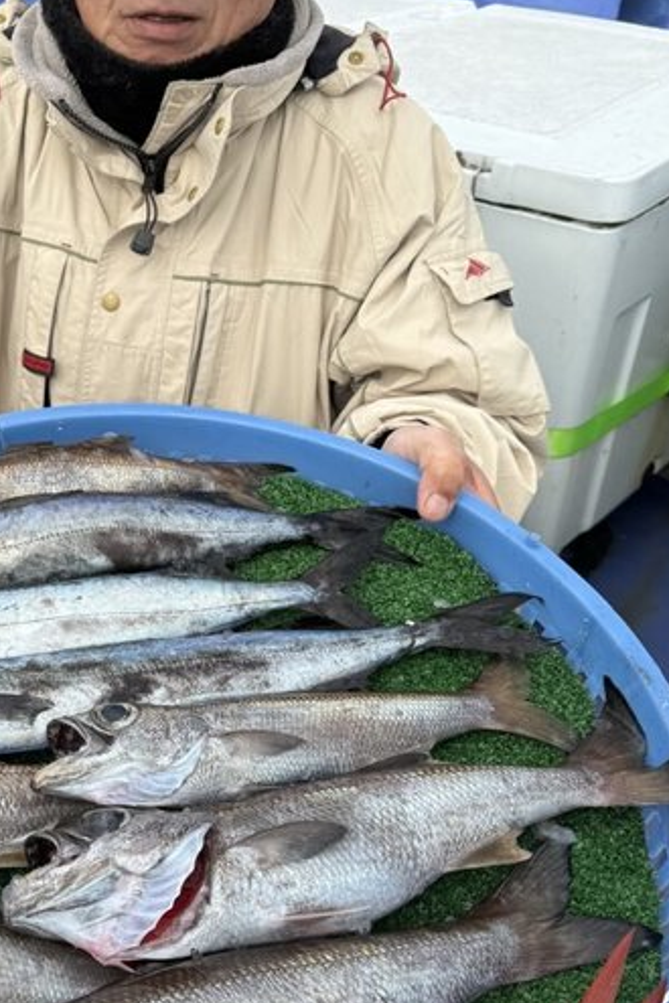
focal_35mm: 43
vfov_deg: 45.4
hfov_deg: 30.4
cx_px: 124
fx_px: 1199
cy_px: 534
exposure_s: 1/3425
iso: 80
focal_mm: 6.76
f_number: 1.78
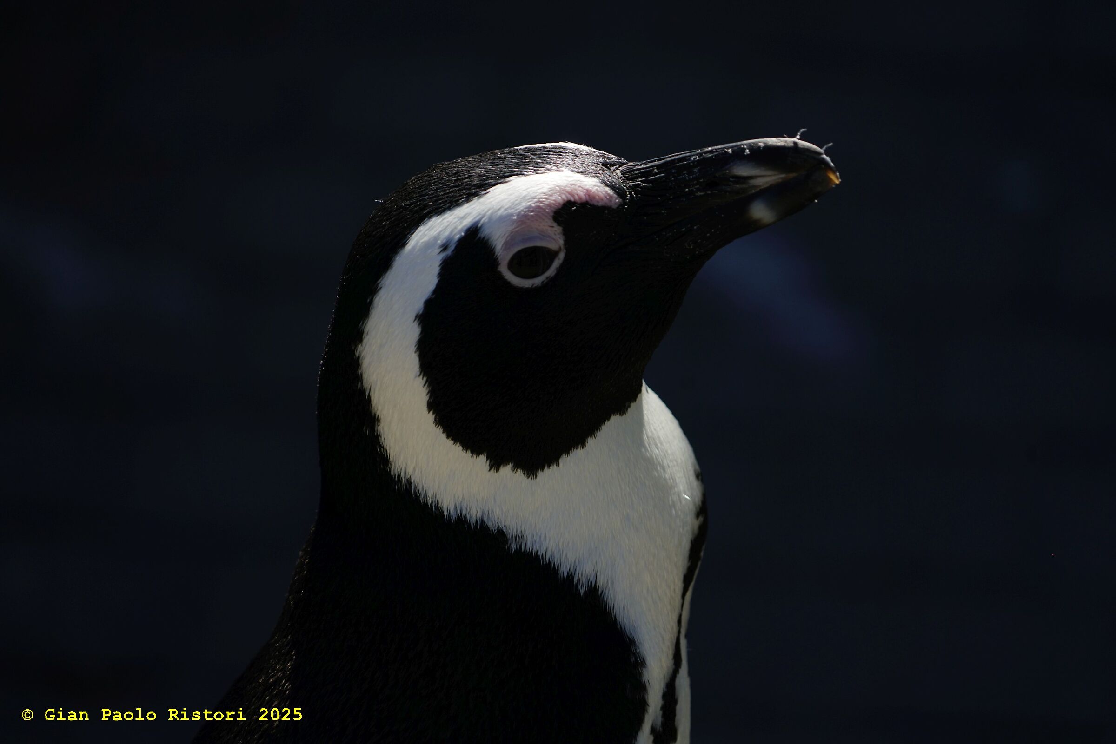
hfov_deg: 8.6
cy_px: 372
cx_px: 558
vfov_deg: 5.7
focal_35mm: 240
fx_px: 7441
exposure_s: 1/750
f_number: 6.3
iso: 200
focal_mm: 240
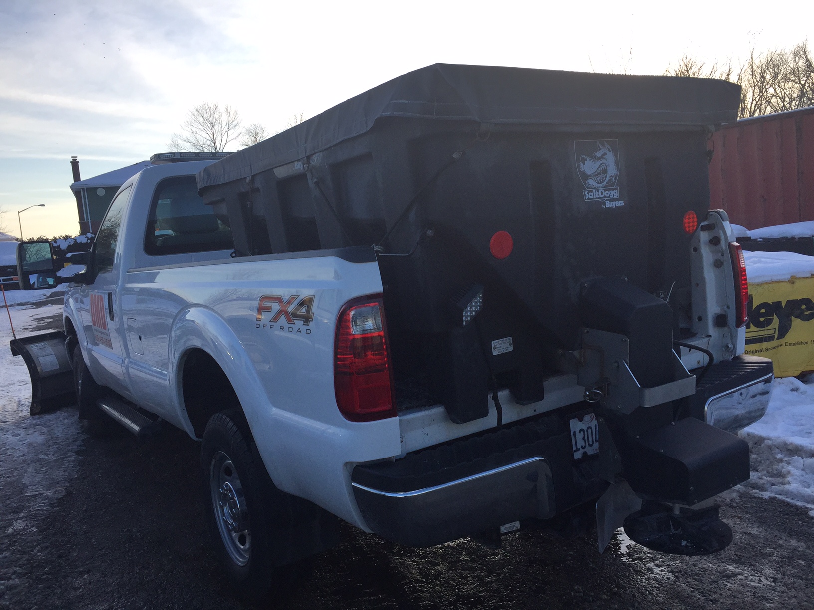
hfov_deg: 61.7
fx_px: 682
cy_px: 305
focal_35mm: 29
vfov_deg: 48.2
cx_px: 407
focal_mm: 4.15
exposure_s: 1/791
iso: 32
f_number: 2.2
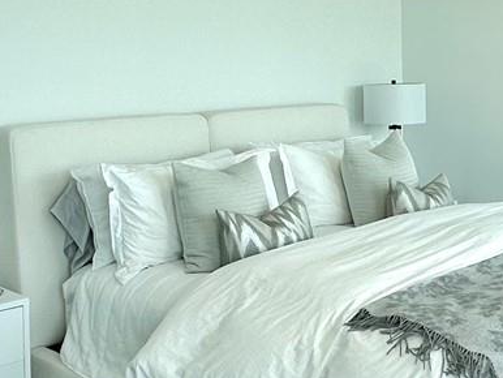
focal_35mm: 58
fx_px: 843
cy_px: 90
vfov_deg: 24.9
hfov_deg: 33.2
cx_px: 281
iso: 40
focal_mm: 2.22
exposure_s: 1/344
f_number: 2.2
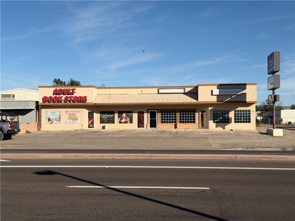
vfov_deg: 30.3
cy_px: 110
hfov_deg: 39.7
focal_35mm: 48
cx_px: 148
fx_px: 409
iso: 64
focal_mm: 6.76
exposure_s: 1/8772
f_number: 1.78
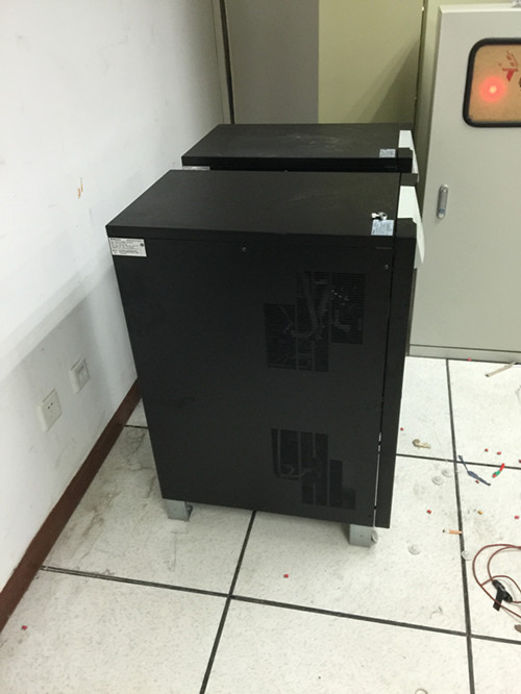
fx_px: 582
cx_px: 260
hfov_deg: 48.3
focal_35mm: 29
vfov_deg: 61.6
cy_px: 347
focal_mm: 4.15
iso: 125
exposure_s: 1/17
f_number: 2.2
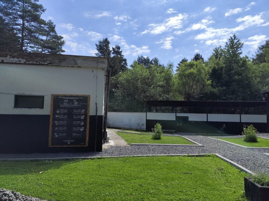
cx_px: 134
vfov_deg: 58.9
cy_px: 100
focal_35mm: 23
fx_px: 179
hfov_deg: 73.9
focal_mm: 6.19
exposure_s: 1/2087
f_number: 1.65
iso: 50
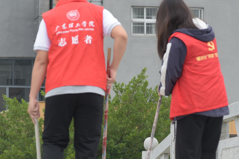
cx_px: 150
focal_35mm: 224
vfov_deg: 6.1
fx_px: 1486
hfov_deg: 9.2
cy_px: 110
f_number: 5.3
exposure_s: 1/100
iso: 320
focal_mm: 85
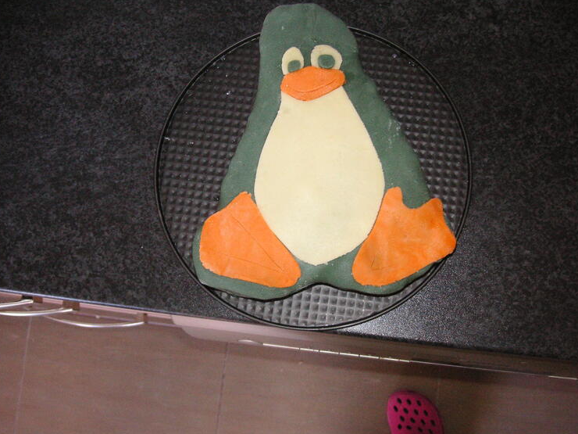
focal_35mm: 40
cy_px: 232
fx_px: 668
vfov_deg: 35.9
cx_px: 288
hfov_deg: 46.8
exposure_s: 1/45
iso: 160
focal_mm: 6.1
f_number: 2.8
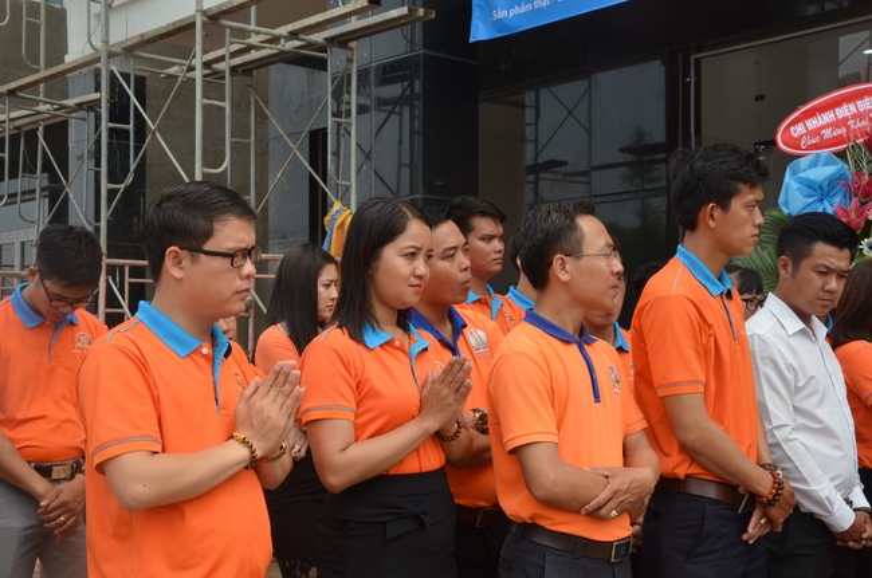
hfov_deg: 37.9
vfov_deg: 25.7
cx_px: 436
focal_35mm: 52
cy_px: 289
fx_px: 1269
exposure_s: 1/640
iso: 1000
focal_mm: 35
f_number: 13
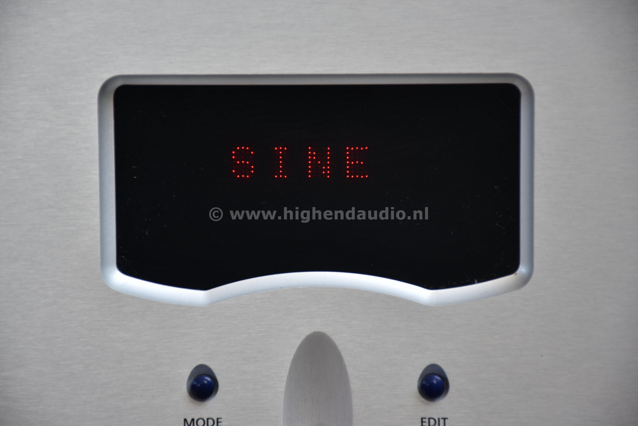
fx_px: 3721
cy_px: 213
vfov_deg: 6.5
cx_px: 319
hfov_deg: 9.8
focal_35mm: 210
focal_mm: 140
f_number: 5.6
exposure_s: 1/25
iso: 100
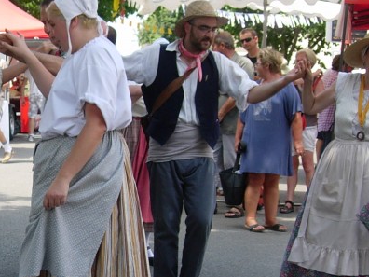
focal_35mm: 103
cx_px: 11
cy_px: 213
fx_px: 1098
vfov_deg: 14.3
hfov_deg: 18.6
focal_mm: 10.6
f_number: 3.2
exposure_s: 1/296
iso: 64
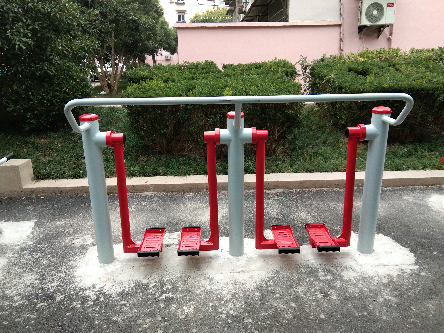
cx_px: 224
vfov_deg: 44.2
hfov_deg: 56.8
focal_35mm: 32
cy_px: 170
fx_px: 410
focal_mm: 3.69
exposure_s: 1/50
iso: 160
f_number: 2.2
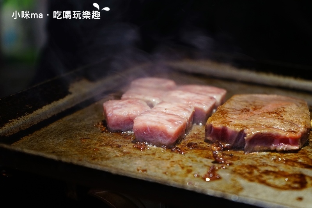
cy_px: 104
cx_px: 156
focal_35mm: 70
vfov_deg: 19.4
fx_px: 607
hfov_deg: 28.8
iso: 1600
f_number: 5.6
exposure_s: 1/80
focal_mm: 70
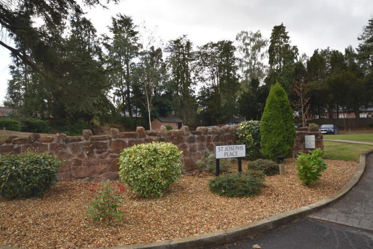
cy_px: 124
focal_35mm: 26
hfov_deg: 70.4
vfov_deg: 50.4
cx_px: 186
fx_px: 264
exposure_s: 1/200
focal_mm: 17
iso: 160
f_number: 5.3
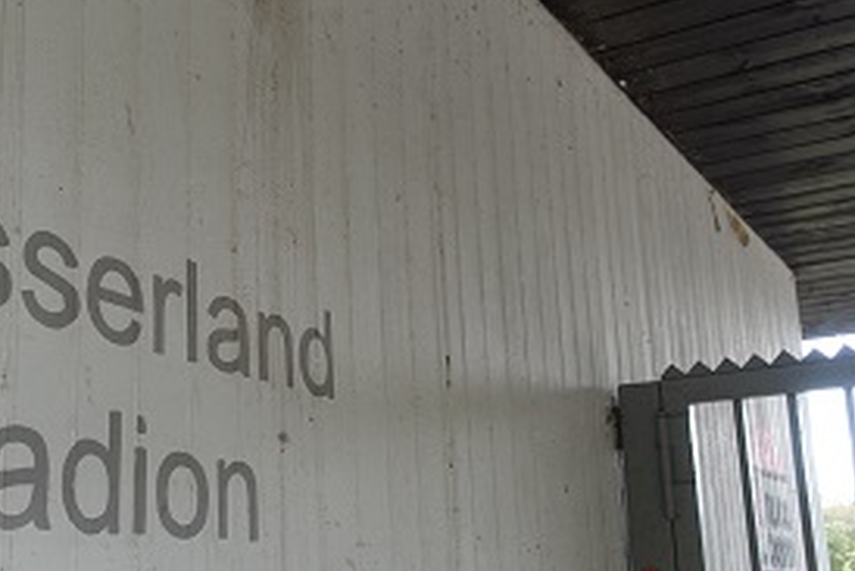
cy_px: 353
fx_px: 1117
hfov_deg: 41.3
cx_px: 278
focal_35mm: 47
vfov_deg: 28.6
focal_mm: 11.12
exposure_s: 1/60
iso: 125
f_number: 2.8
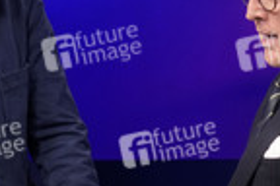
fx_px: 1097
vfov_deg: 9.7
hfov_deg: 14.5
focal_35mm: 141
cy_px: 97
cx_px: 118
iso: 640
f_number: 2.2
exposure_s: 1/200
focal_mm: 30
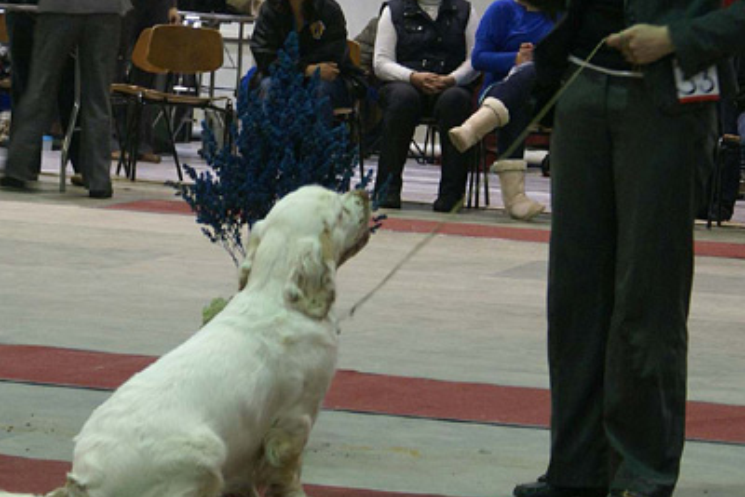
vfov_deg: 6.5
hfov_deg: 9.8
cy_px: 168
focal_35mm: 210
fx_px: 4347
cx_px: 387
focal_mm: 70
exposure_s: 1/20
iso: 400
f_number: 5.6
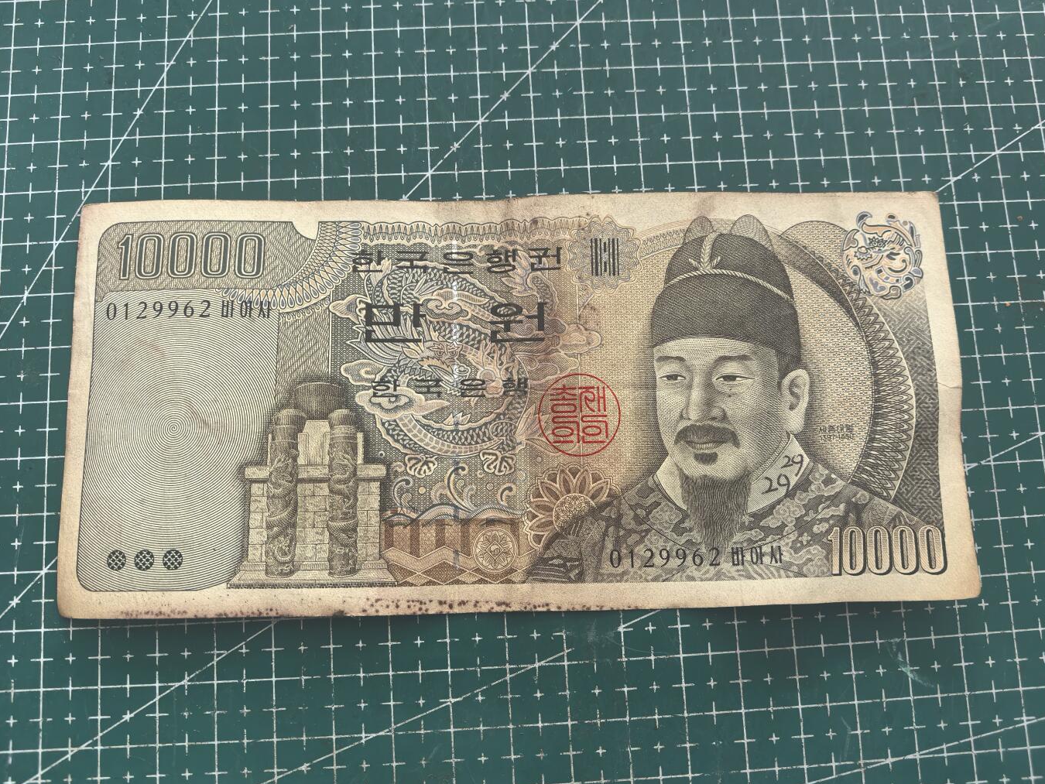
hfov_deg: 63.4
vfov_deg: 49.8
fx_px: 845
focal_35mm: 28
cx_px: 528
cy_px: 381
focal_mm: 6.98
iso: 640
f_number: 2.8
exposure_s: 1/33.3
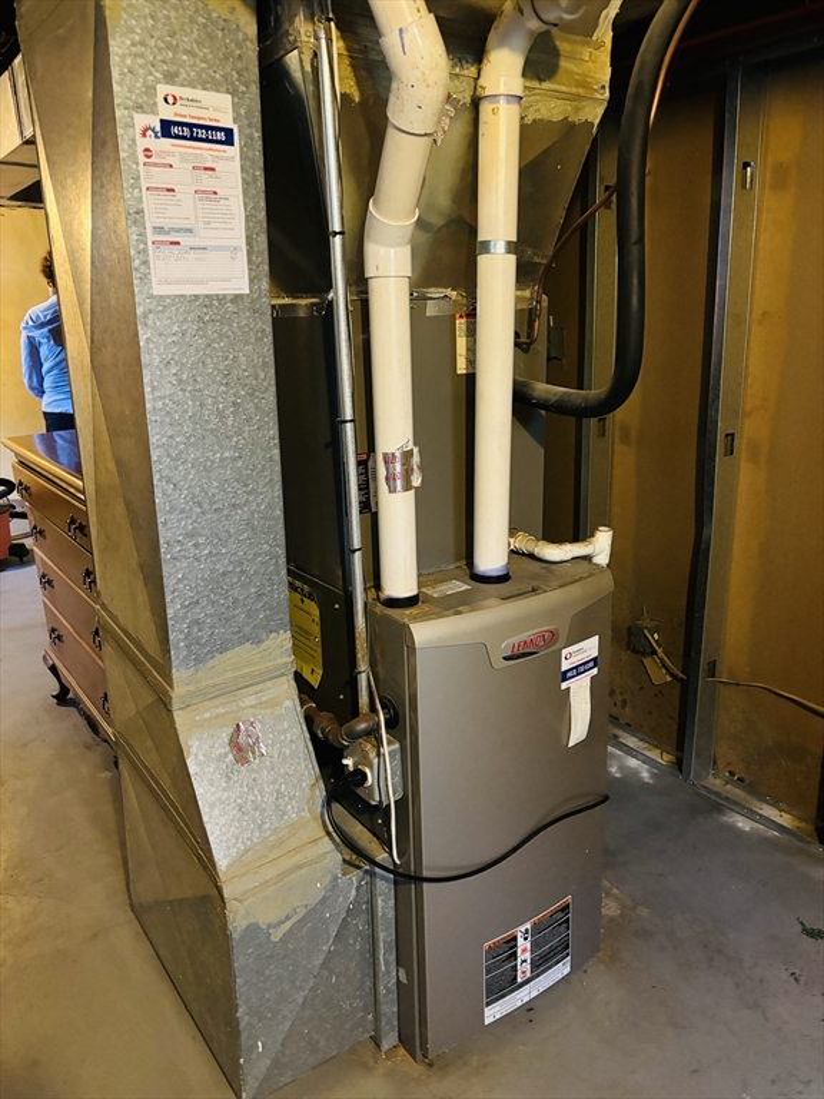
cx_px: 412
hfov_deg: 53.1
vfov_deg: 67.3
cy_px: 550
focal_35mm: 26
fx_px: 825
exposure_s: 1/30
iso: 640
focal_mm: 5.96
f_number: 1.6
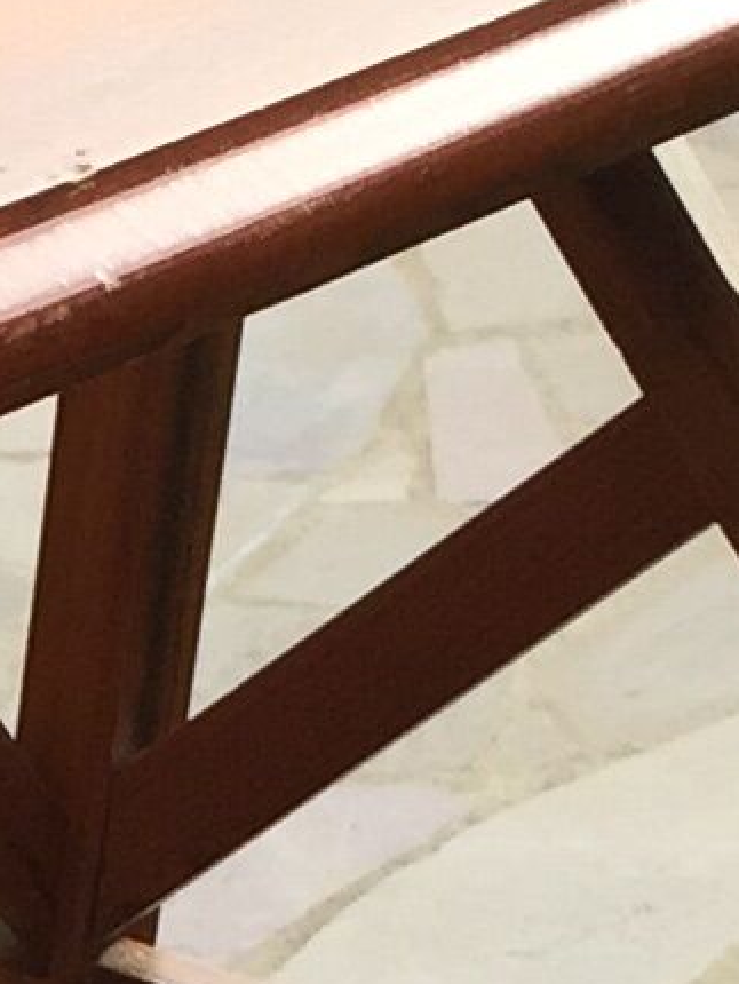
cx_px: -757
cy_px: 1876
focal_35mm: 220
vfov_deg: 8.6
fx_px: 6256
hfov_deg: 6.5
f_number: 2.2
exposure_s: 1/344
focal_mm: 4.15
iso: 32
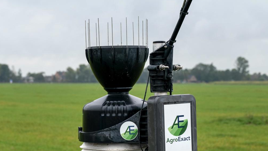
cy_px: 57
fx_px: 597
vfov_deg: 14.4
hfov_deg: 25.1
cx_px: 186
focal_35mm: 84
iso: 250
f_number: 5.6
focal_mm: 40
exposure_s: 1/250
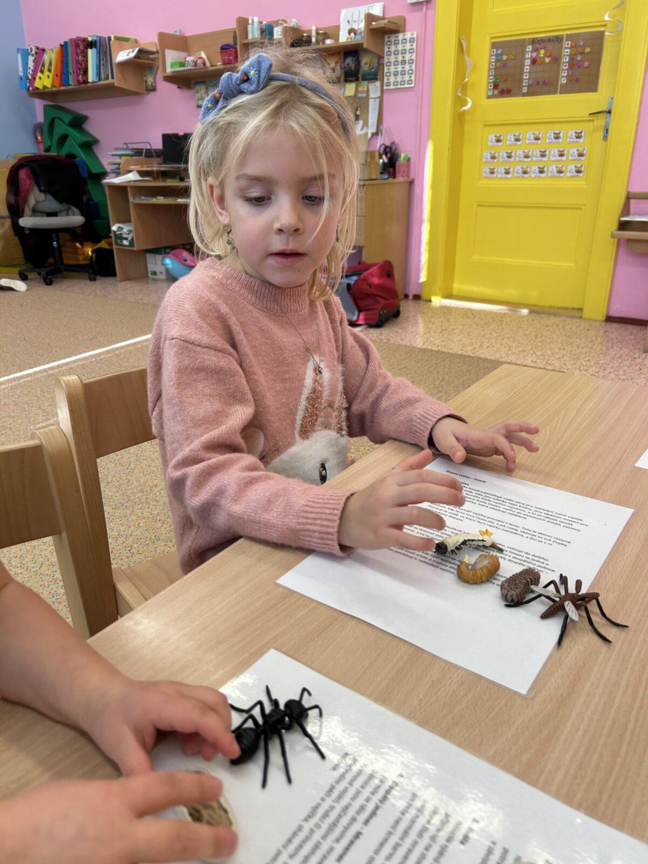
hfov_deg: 53.1
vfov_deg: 67.3
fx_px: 649
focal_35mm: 26
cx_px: 324
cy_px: 432
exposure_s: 1/100
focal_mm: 5.7
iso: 40
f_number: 1.5
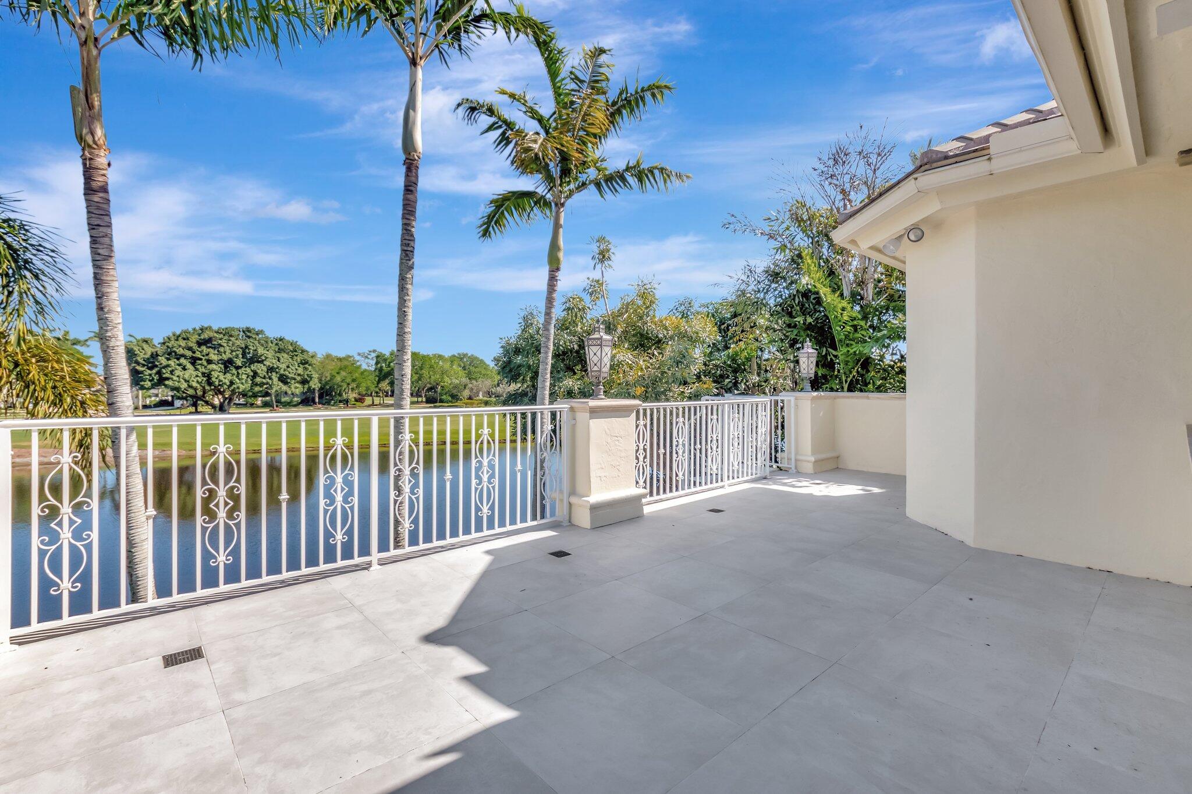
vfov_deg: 77.3
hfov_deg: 100.4
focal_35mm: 15
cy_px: 397
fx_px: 496
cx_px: 596
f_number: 8
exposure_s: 1/2500
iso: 640
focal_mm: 10
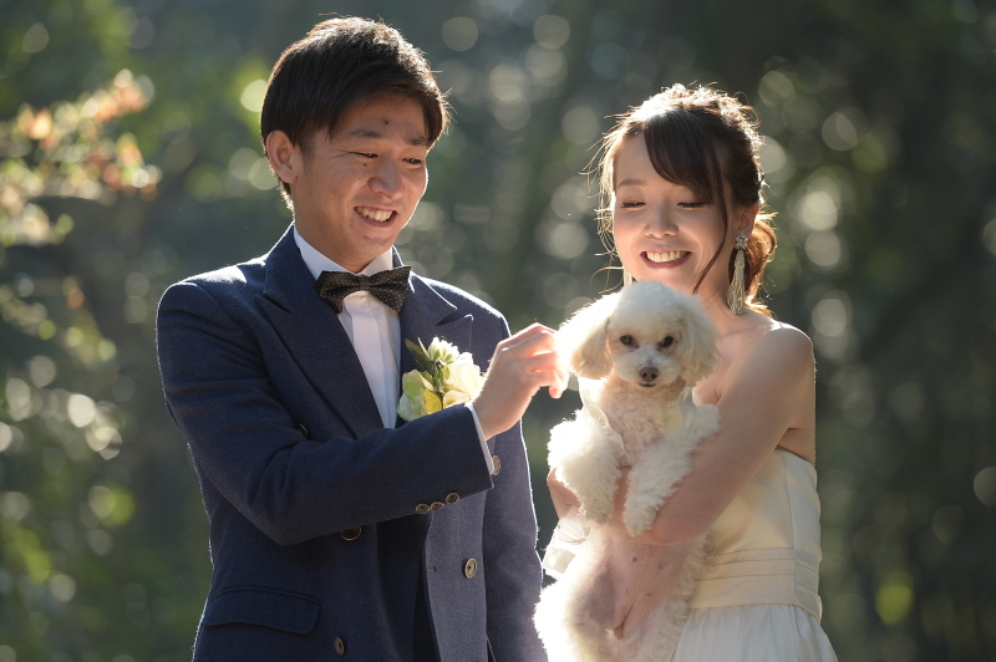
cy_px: 331
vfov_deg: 7.6
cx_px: 498
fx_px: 4976
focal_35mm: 180
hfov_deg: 11.4
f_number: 4
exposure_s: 1/125
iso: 200
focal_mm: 180
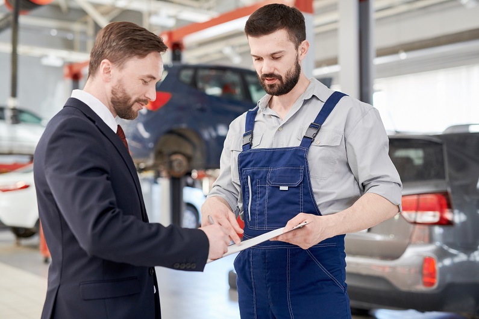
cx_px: 240
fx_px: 665
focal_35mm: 50
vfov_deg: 27.0
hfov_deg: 39.6
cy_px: 160
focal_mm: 50
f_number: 2.5
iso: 640
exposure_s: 1/160
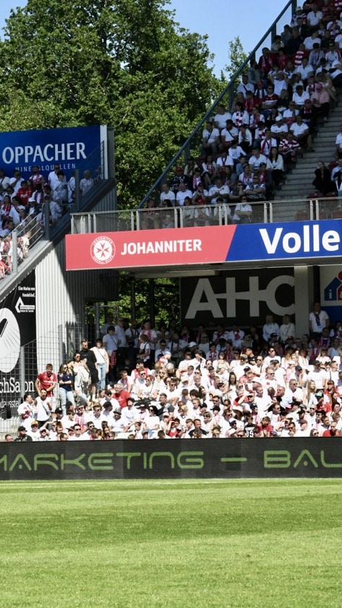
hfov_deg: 5.7
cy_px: 304
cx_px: -101
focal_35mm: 213
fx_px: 3432
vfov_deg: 10.1
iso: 4000
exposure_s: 1/1600
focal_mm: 135
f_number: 20
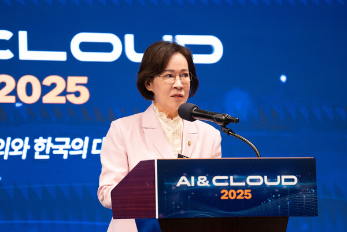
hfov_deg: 10.3
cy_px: 116
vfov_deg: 6.9
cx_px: 174
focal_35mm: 200
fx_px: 1928
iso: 1250
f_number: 2.8
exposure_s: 1/200
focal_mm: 200
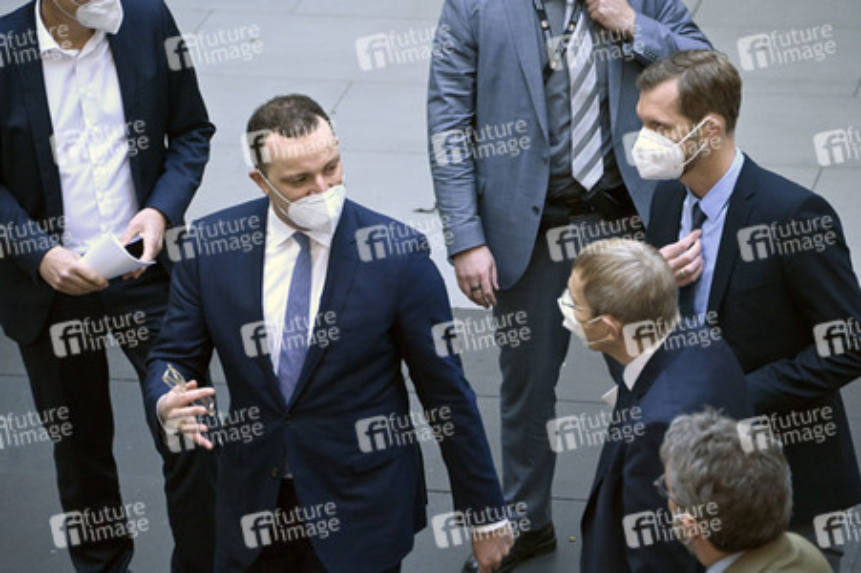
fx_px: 5019
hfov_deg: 9.8
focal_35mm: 210
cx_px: 430
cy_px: 286
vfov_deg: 6.5
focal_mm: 210
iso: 7200
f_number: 5.6
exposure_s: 1/250
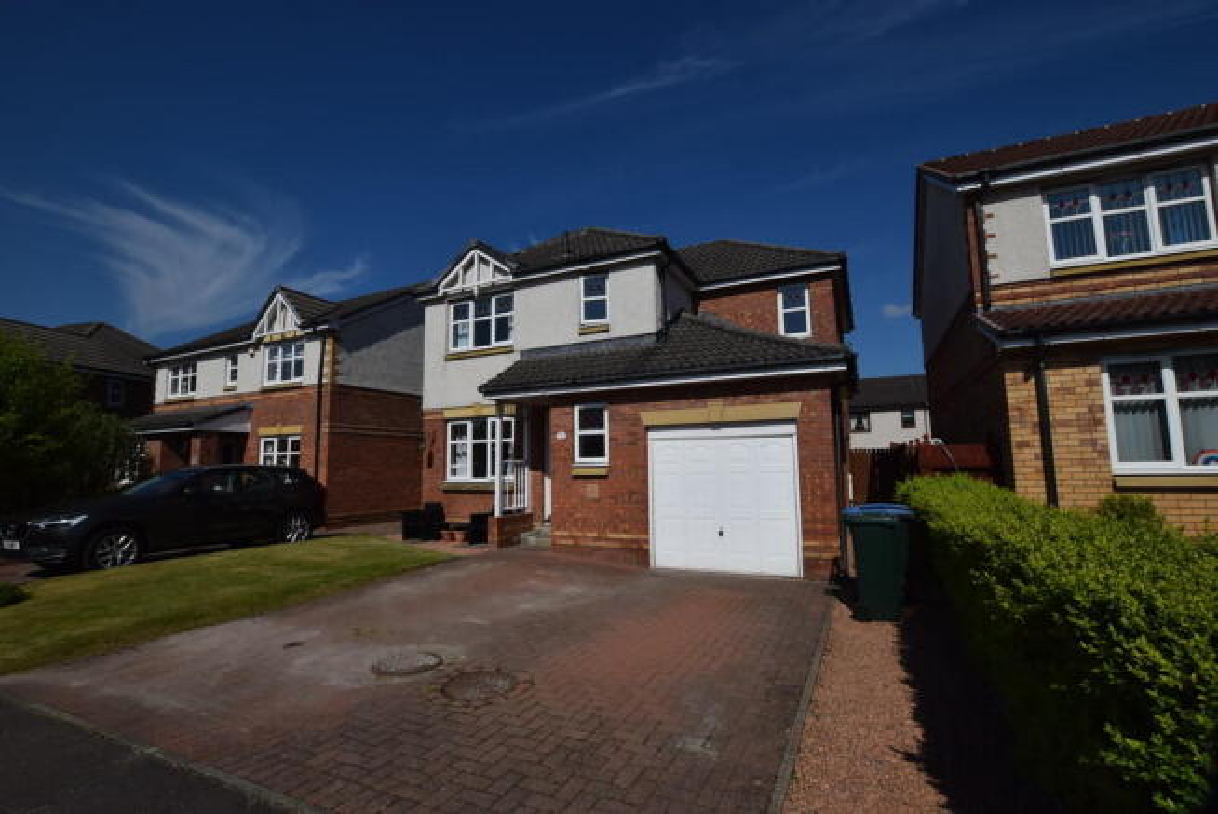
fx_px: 508
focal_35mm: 15
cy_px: 407
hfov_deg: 100.4
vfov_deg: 77.4
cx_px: 609
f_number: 13
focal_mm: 10
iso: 200
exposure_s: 1/500
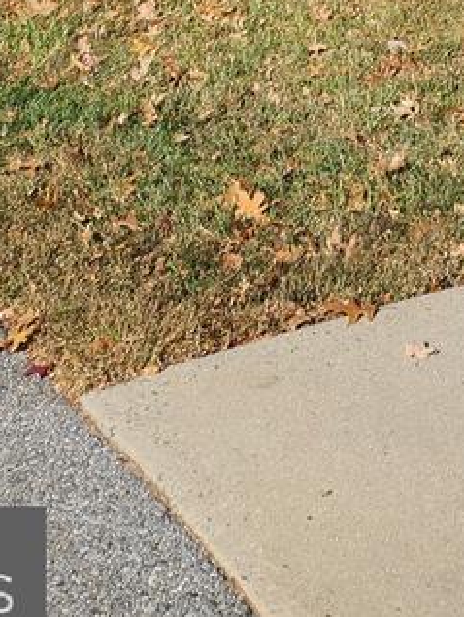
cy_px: -825
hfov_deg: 12.7
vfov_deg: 13.4
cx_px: 679
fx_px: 1981
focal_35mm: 111
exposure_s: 1/2077
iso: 20
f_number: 1.8
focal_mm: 5.4
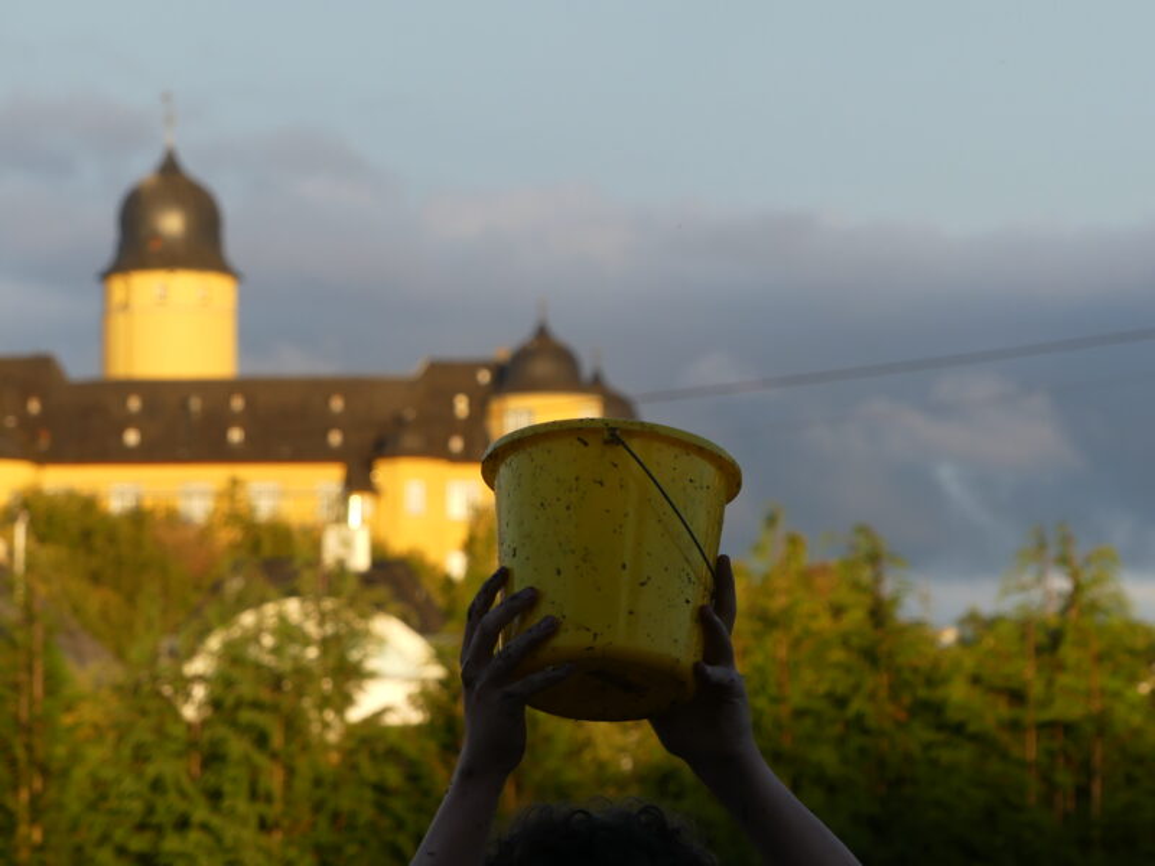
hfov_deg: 7.0
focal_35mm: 285
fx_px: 9509
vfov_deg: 5.2
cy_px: 433
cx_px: 578
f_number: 4
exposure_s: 1/250
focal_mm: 51.2
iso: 100
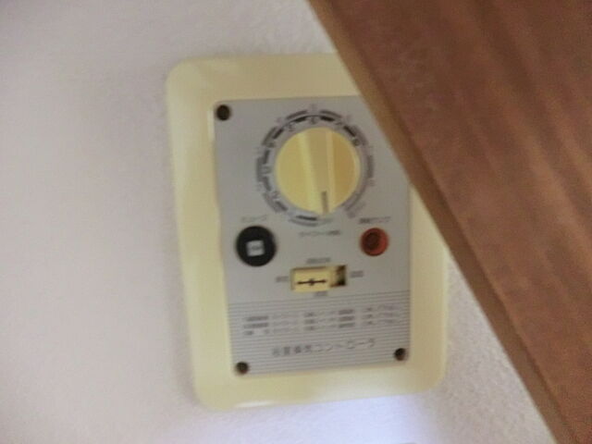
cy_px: 222
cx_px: 296
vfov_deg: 56.8
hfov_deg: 71.6
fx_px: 410
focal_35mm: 24
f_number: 3.2
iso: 800
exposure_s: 1/20
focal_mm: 4.3
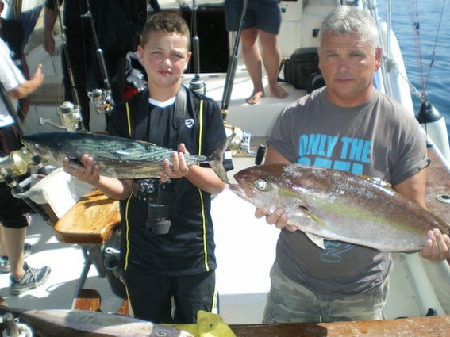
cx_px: 247
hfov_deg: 46.7
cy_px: 169
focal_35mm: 40
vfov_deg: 35.9
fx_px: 520
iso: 50
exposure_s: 1/500
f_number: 3.1
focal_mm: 6.3
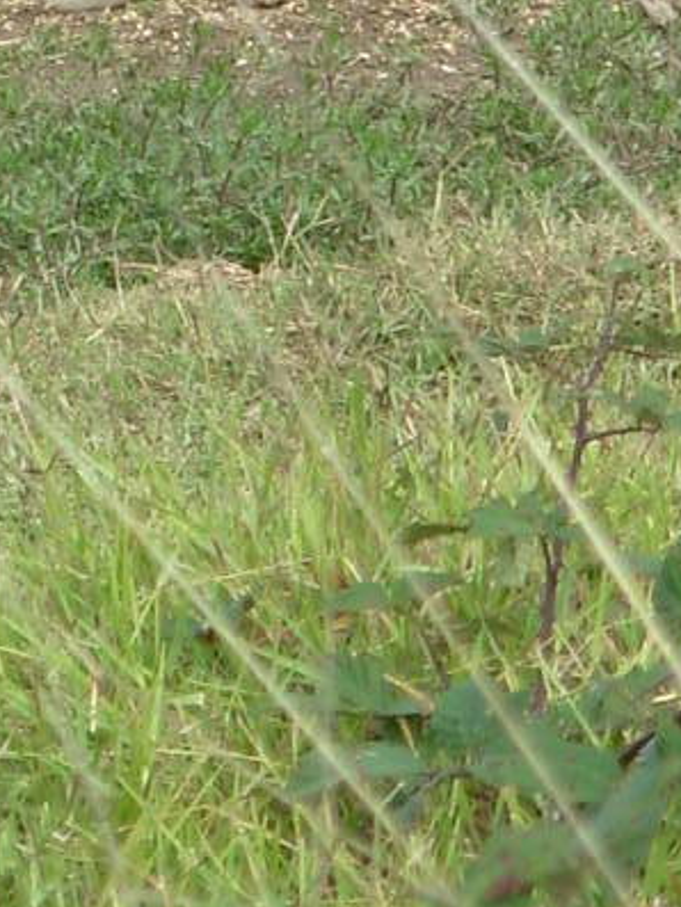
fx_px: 20056
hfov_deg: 1.9
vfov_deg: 2.6
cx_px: -46
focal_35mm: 765
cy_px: -477
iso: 50
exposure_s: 1/132
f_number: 5
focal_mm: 31.4
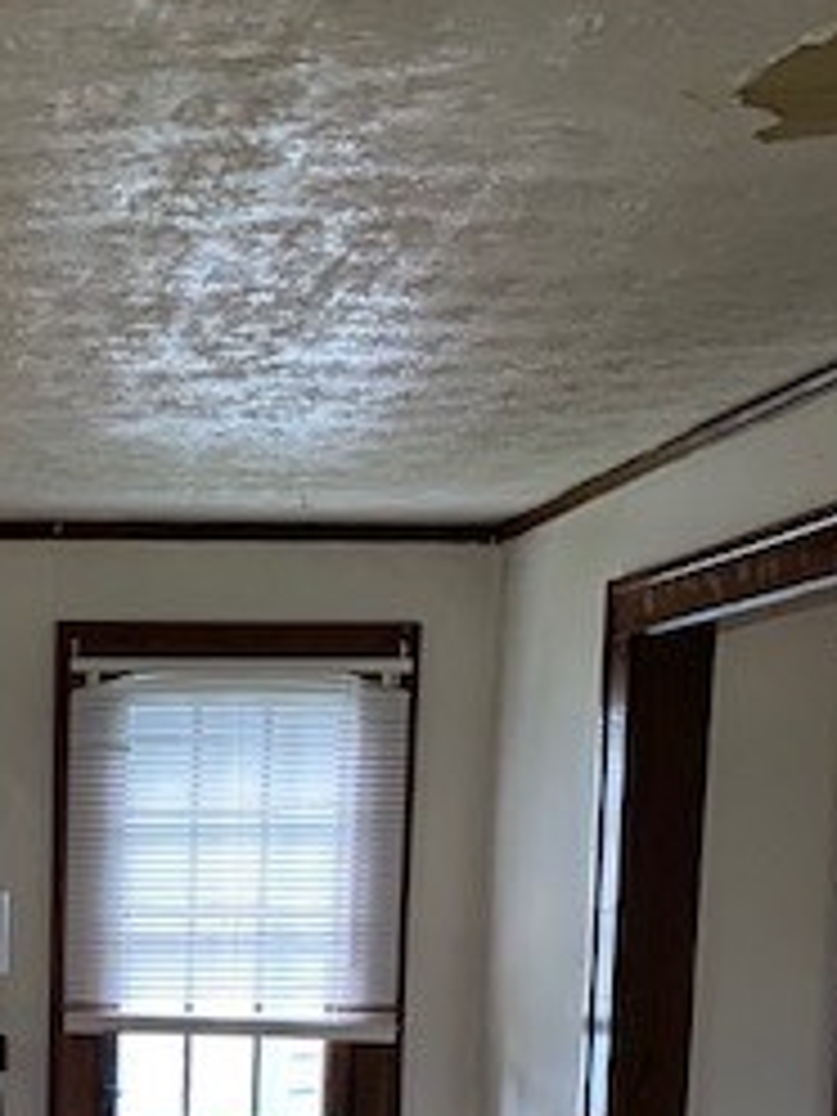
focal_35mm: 67
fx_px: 2160
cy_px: 1242
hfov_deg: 20.3
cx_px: -220
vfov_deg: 26.6
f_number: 1.8
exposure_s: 1/8
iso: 800
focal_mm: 4.25
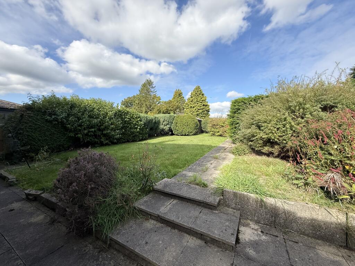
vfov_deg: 85.7
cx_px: 178
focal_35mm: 14
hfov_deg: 102.1
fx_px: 144
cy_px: 133
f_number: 2.2
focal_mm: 2.22
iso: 50
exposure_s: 1/928
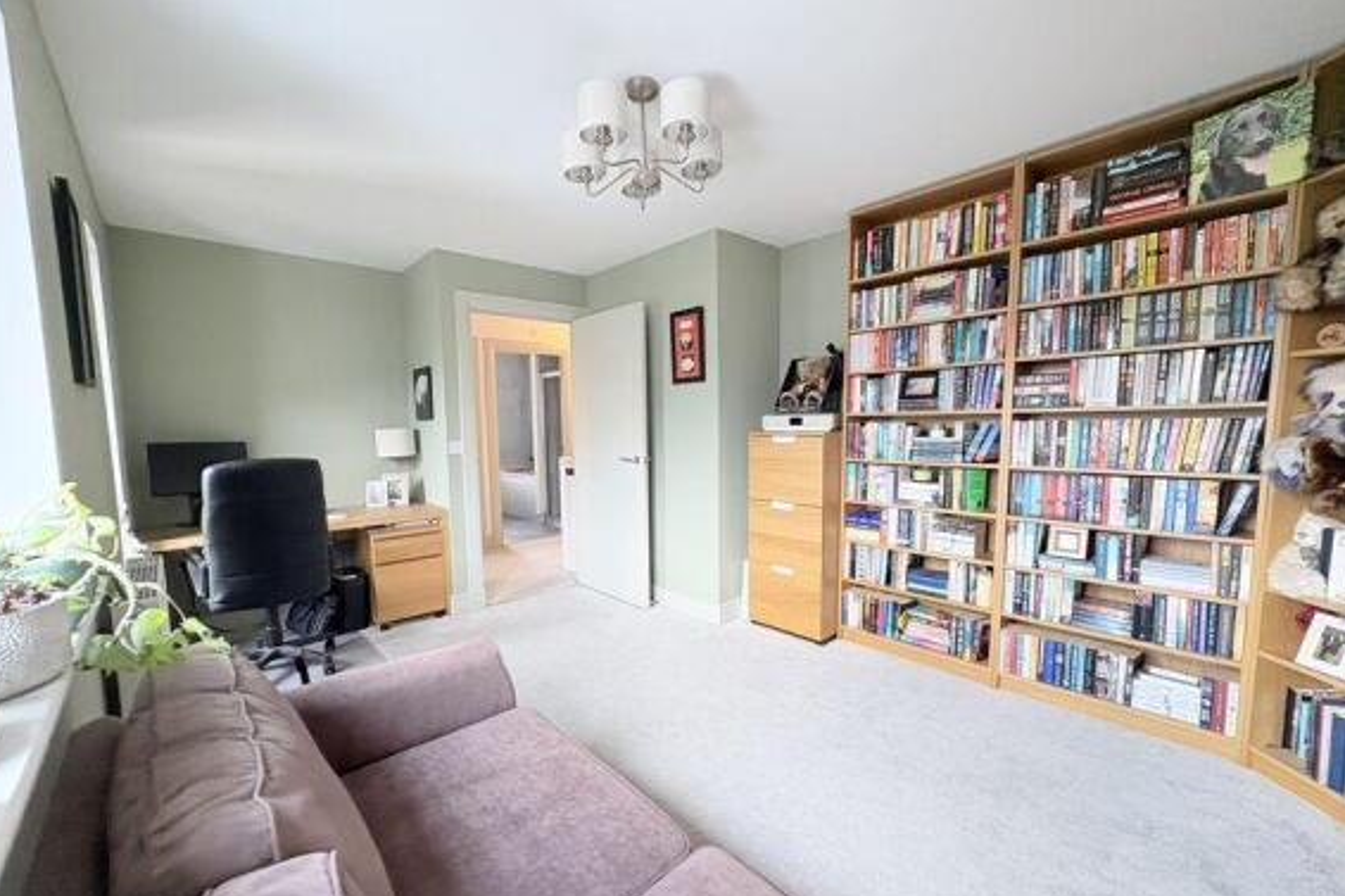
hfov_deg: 100.4
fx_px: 560
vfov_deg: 77.2
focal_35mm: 15
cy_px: 479
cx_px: 659
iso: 200
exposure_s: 1/50
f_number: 2.2
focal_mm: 2.22
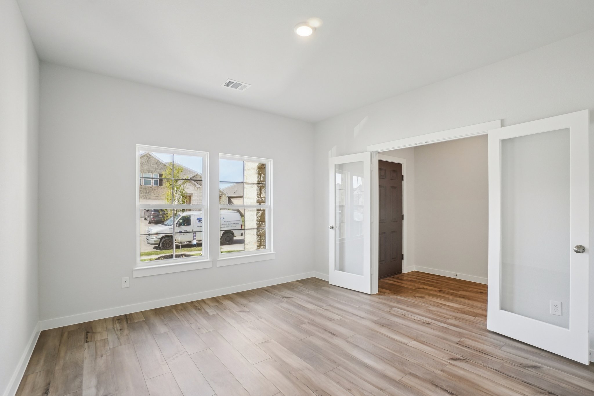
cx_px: 297
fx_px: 247
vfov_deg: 77.3
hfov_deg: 100.4
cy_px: 198
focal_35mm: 15
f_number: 8
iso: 400
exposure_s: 1/80
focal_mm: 10
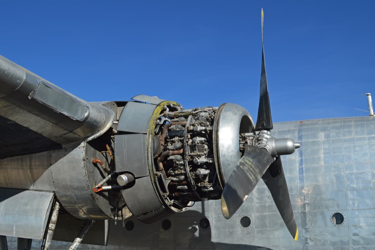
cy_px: 125
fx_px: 406
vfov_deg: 34.2
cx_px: 188
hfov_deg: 49.6
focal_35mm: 39
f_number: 9
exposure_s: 1/320
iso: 100
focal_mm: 26
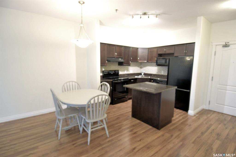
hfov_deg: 90.0
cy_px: 78
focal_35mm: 18
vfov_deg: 67.3
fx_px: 118
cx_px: 118
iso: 200
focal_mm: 12
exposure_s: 1/6
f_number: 4
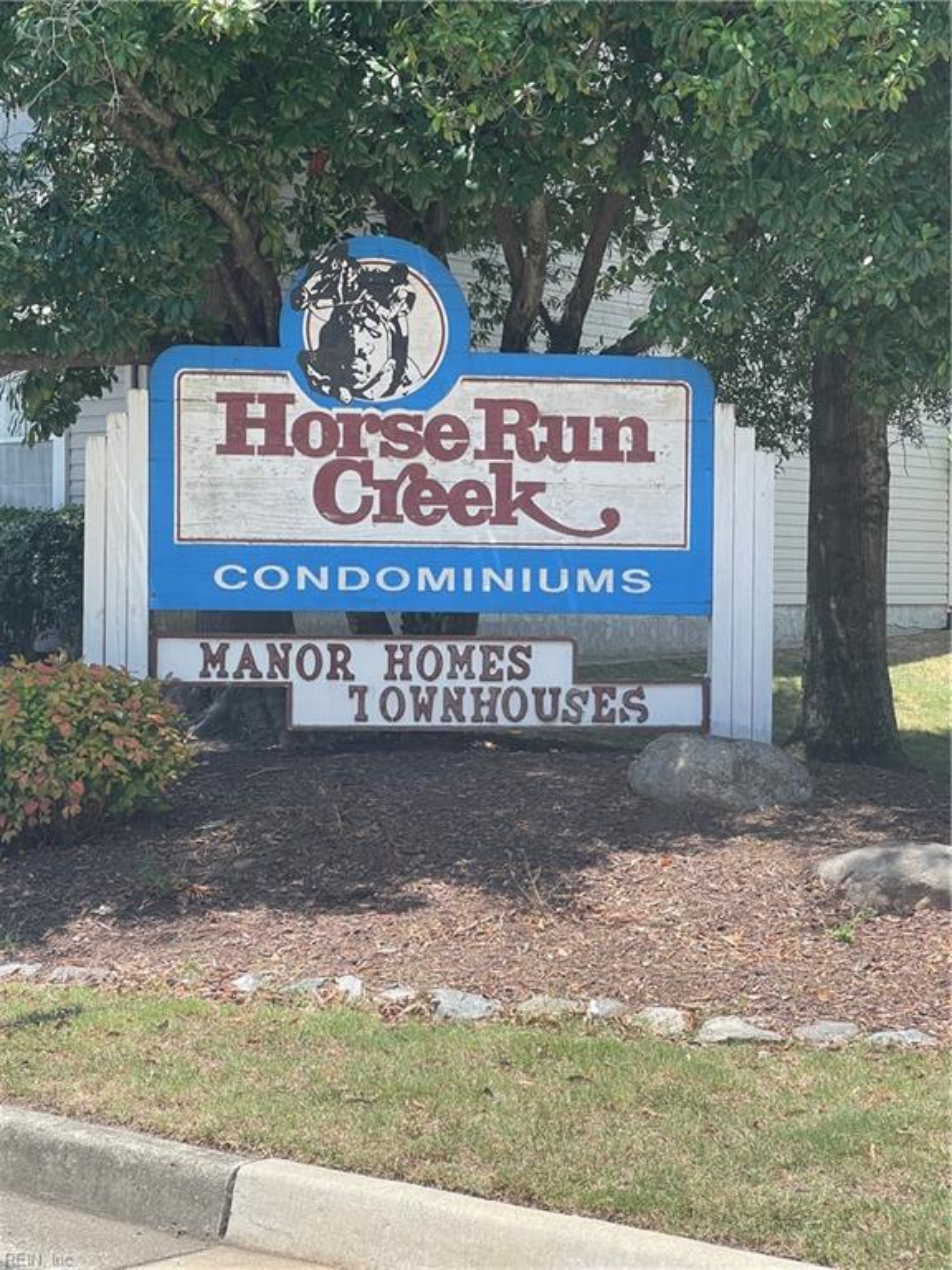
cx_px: 476
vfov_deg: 30.3
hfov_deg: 22.9
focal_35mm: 64
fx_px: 2347
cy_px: 635
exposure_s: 1/402
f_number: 2.2
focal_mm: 7.5
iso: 20
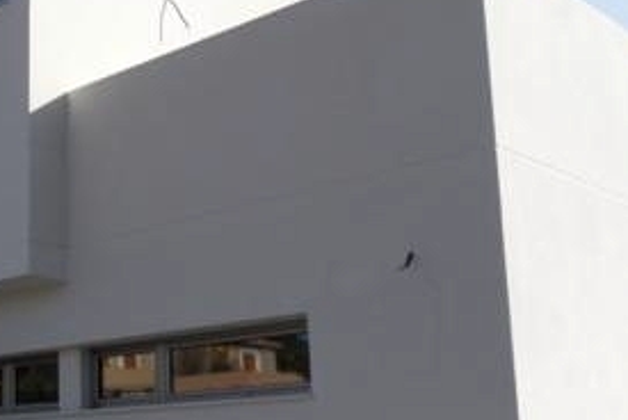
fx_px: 1013
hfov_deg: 33.7
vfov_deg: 23.4
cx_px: 148
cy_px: 260
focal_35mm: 58
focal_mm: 3.9
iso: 80
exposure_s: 1/750
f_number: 4.6
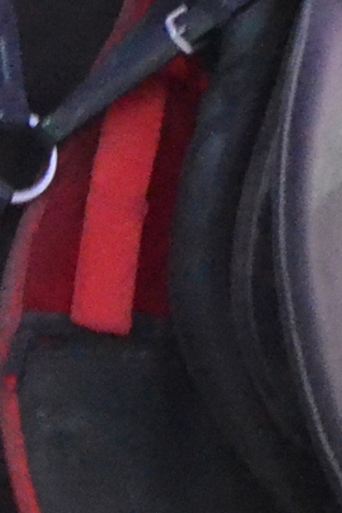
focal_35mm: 1008
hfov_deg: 1.4
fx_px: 14363
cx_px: -140
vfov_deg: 2.0
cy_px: 373
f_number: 5.3
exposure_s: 1/30
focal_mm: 80
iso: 3200
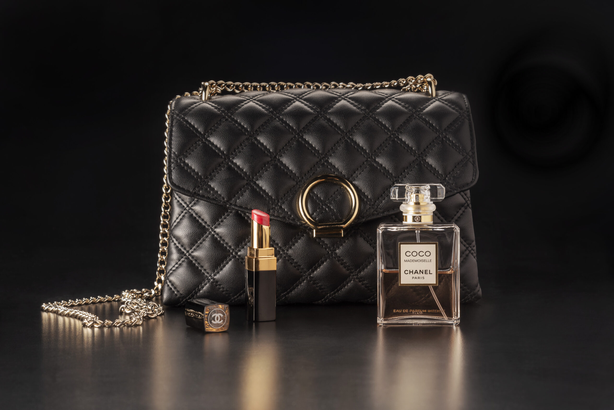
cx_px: 307
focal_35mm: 82
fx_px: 1399
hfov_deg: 24.8
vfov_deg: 16.7
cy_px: 205
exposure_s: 1/160
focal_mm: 82
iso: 100
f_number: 11
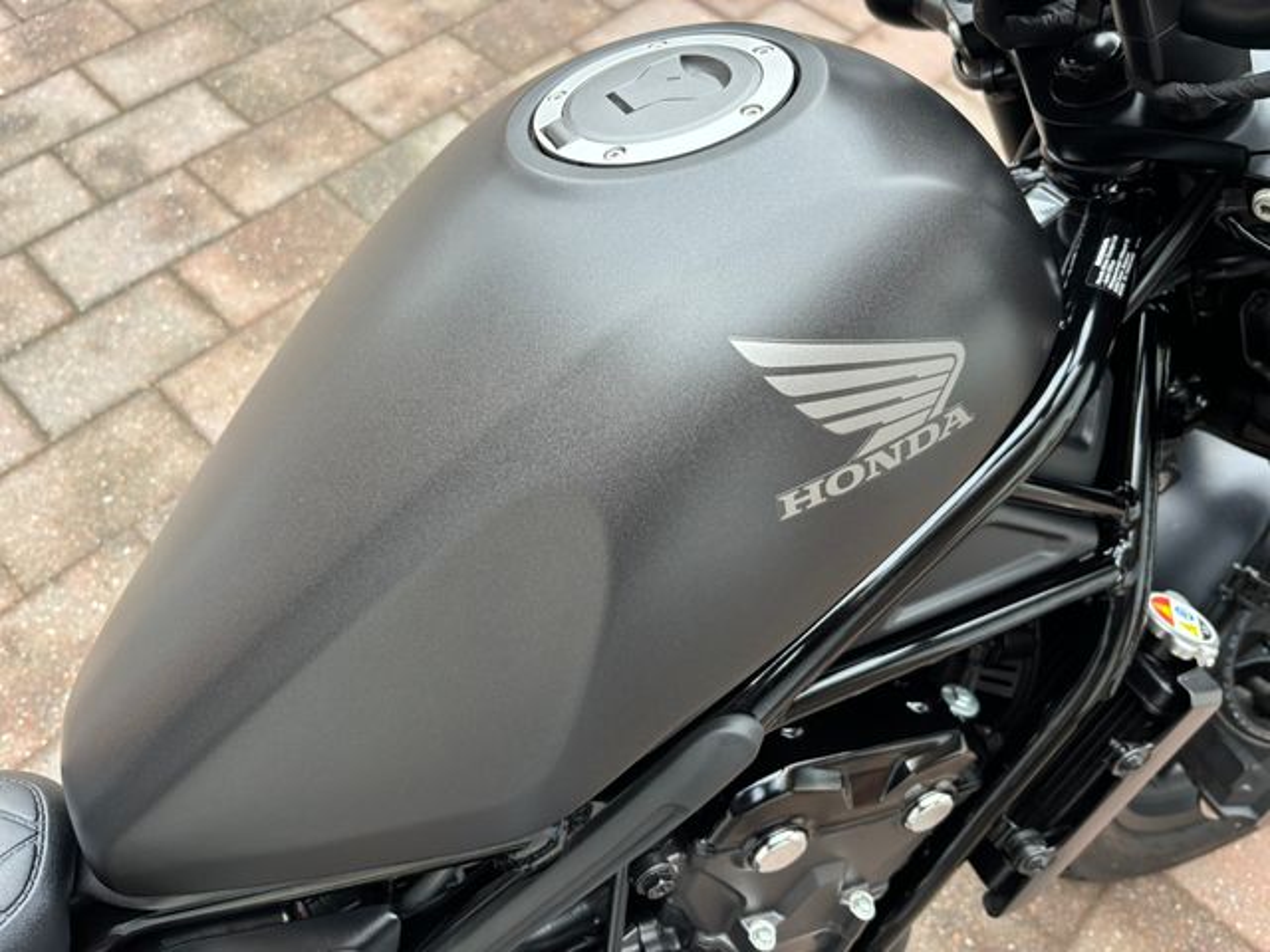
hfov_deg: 67.3
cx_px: 635
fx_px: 954
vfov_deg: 53.1
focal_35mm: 26
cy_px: 476
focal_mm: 5.96
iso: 125
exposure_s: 1/89
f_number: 1.6
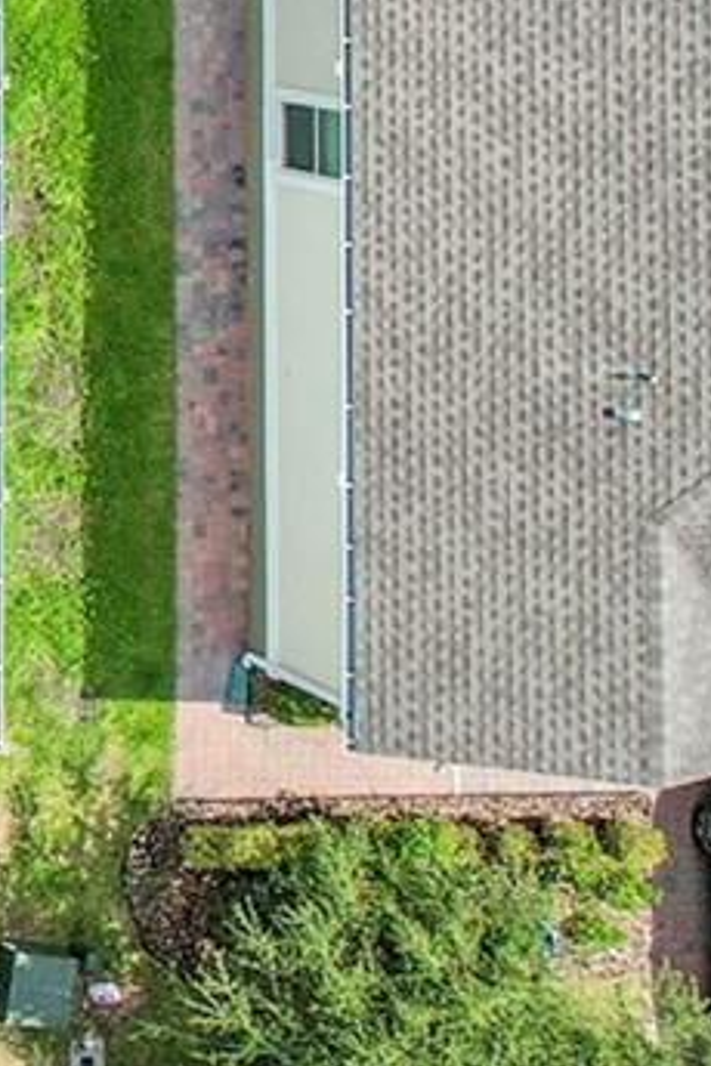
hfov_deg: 9.8
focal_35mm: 102
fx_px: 3022
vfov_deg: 19.0
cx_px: -1499
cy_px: -201
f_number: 2.8
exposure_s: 1/320
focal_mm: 8.38
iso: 100
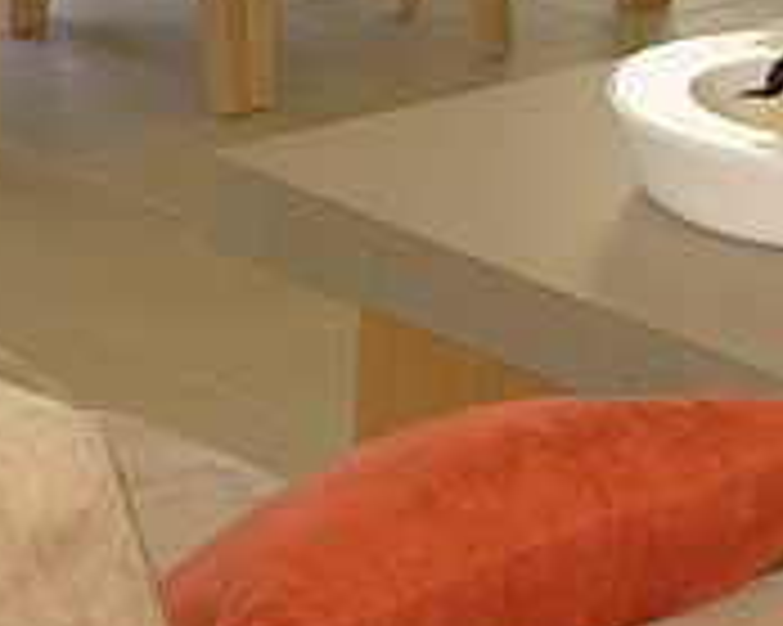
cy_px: -50
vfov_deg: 9.0
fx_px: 3960
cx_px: 144
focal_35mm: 171
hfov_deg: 11.2
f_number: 2.9
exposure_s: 1/42.7
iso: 67
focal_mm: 6.3
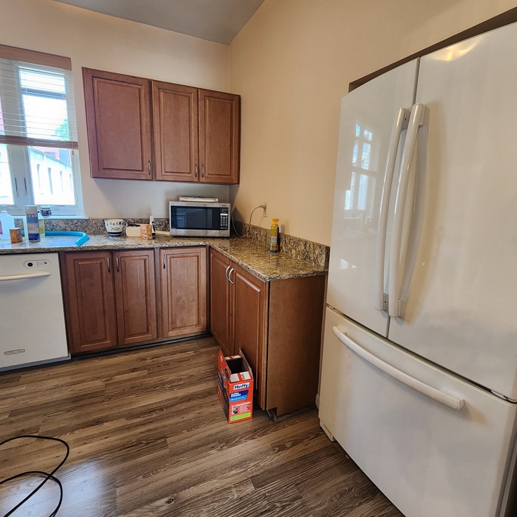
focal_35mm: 16
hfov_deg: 87.4
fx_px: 270
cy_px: 248
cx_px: 264
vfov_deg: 87.4
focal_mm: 2.2
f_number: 2.2
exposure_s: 1/60
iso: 250
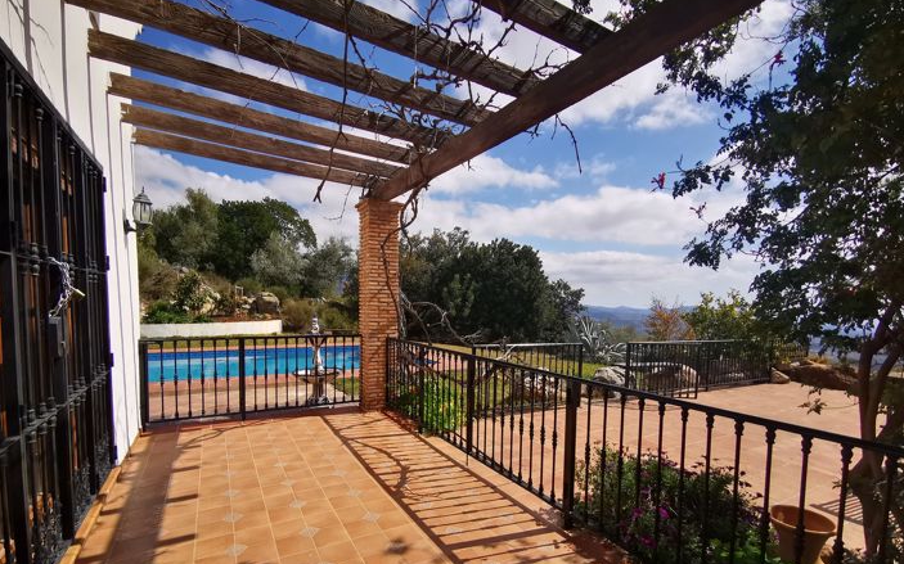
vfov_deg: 67.4
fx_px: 419
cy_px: 333
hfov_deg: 94.4
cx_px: 452
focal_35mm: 17
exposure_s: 1/1742
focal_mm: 2.35
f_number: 2.2
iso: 50
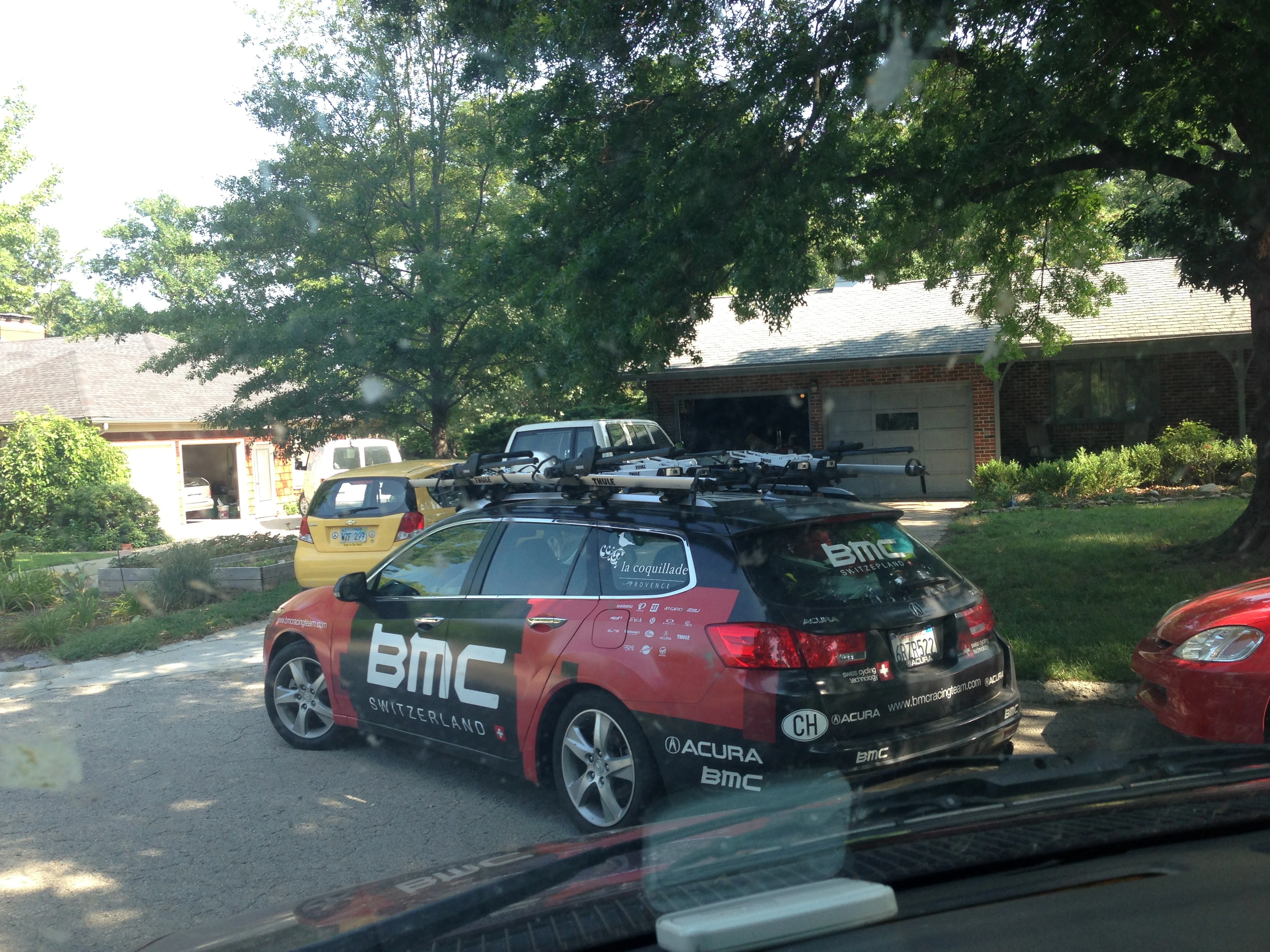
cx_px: 635
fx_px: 1211
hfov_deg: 55.4
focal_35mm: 33
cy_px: 476
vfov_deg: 42.9
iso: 50
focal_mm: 4.13
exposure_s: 1/140
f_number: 2.4
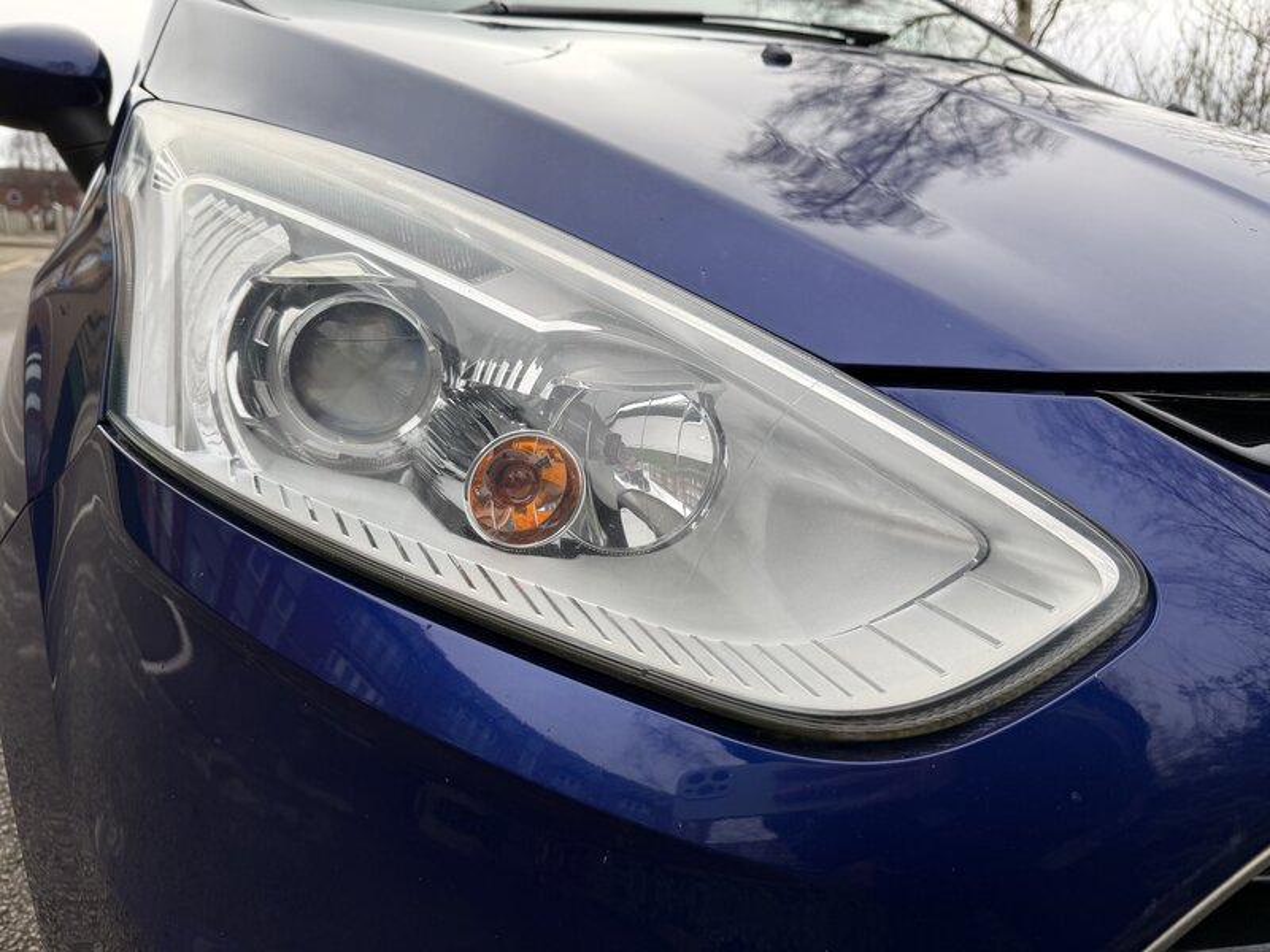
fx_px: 881
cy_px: 476
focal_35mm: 24
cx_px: 635
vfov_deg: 56.8
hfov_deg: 71.6
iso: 80
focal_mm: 6.76
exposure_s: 1/296
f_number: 1.78
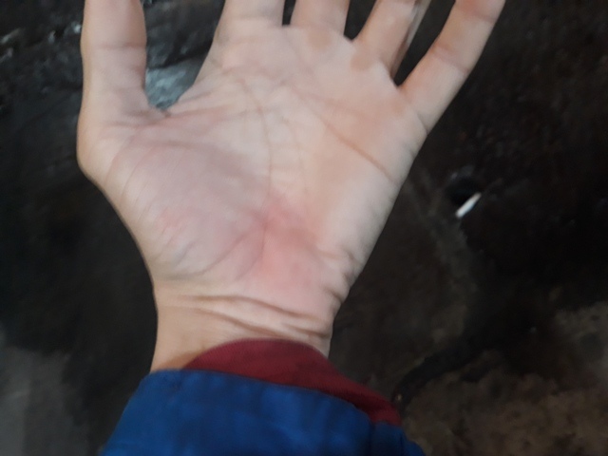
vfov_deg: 51.4
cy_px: 228
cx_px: 304
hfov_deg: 65.3
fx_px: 474
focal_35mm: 27
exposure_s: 1/24
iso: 400
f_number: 1.7
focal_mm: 3.71
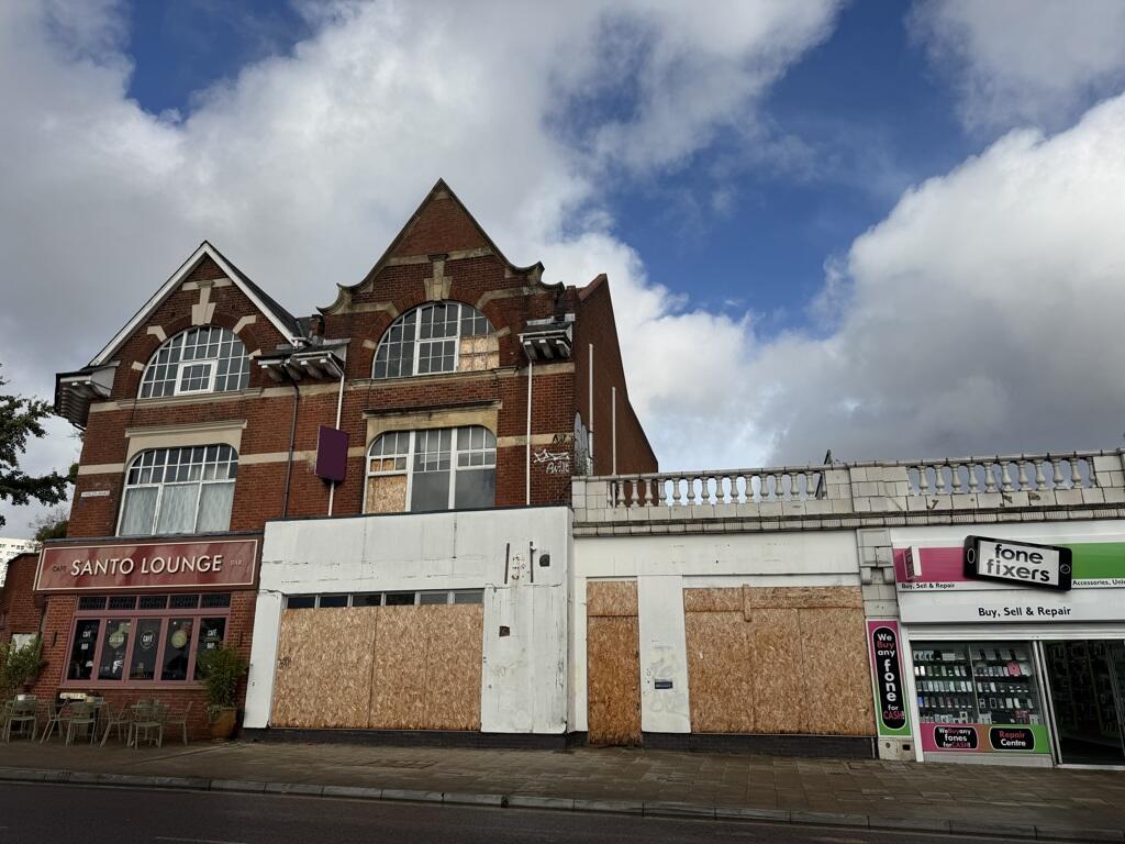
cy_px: 422
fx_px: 780
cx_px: 562
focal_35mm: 24
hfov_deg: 71.6
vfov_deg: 56.8
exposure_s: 1/6410
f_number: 1.78
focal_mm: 6.76
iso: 80
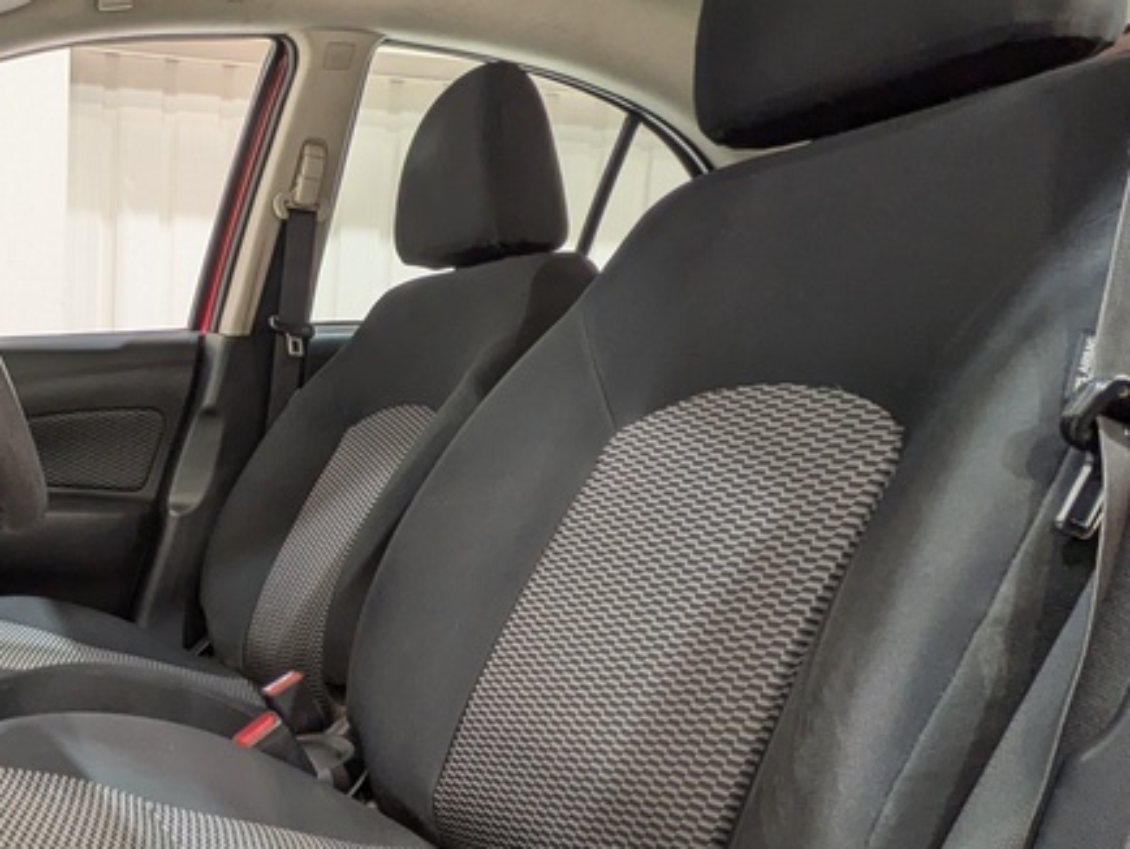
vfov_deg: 42.0
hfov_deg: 47.8
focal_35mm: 33
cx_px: 55
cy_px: 615
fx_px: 1078
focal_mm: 1.83
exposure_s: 1/25
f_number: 2.2
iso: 61
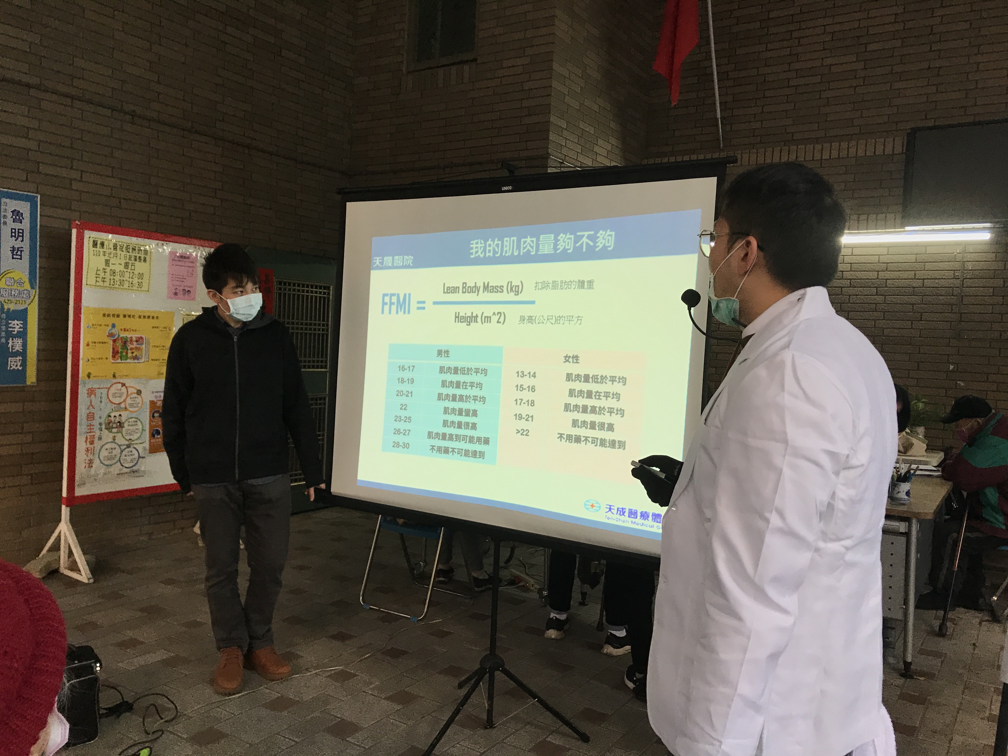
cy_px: 378
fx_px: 815
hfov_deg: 63.4
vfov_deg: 49.7
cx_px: 504
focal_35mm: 28
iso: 25
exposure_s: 1/40
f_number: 1.8
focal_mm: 3.99
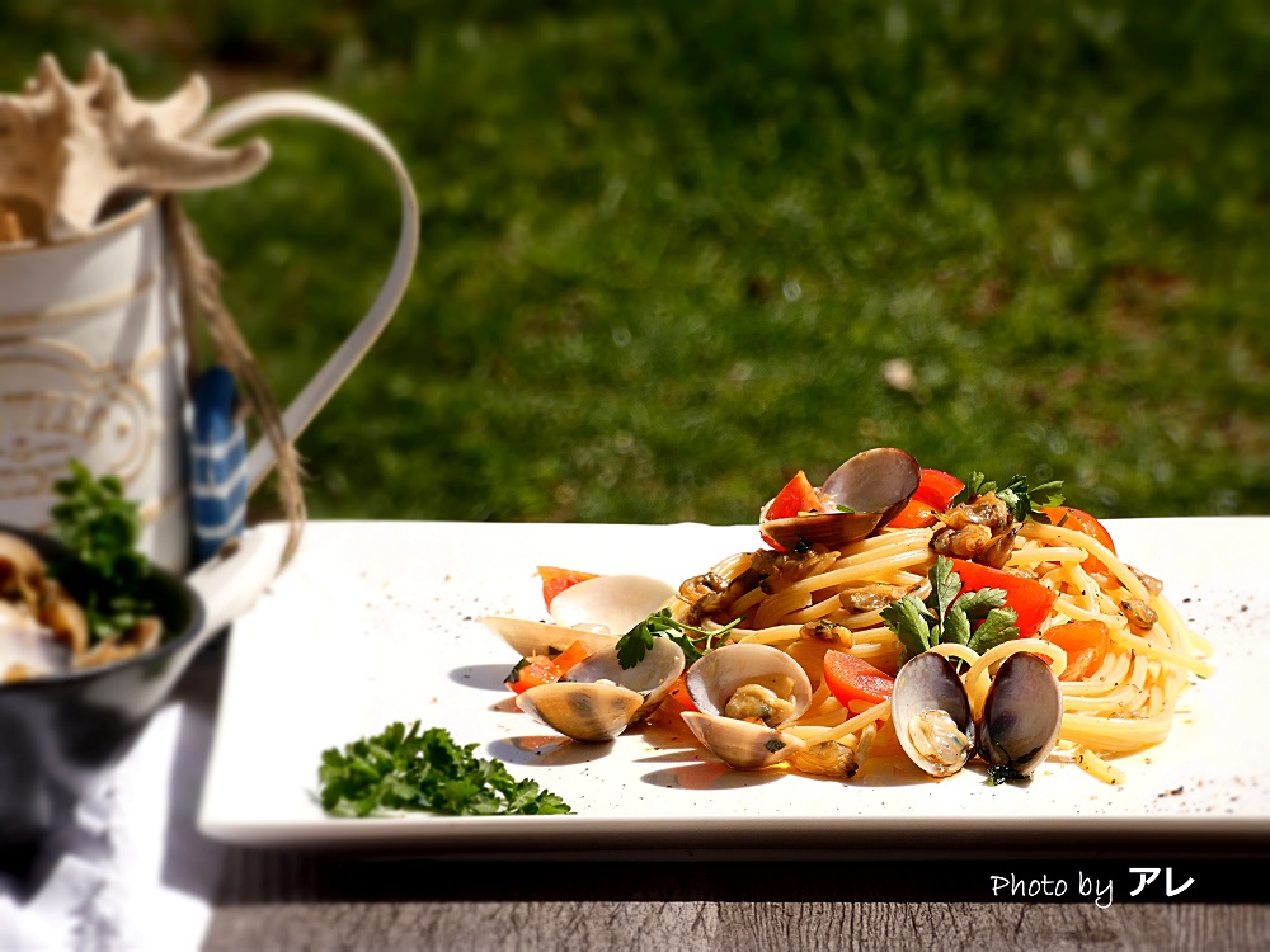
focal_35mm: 291
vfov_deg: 5.1
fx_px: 10676
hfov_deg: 6.8
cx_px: 635
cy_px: 476
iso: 80
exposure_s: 1/500
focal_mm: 52.2
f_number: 5.5
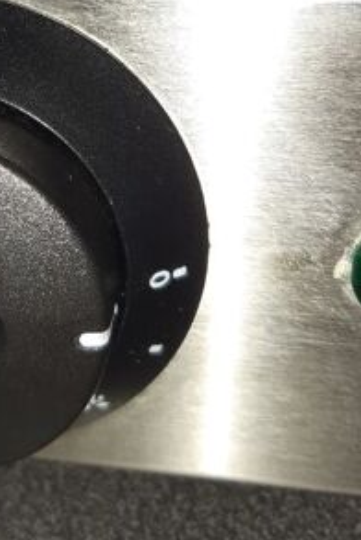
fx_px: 885
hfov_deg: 22.5
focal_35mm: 59
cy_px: 87
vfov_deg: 32.7
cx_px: 37
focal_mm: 3.92
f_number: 1.7
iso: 640
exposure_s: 1/15
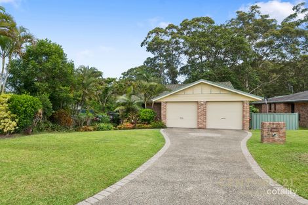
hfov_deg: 96.8
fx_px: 137
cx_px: 154
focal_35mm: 16
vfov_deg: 73.7
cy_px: 102
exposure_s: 1/320
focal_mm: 16
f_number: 11
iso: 400
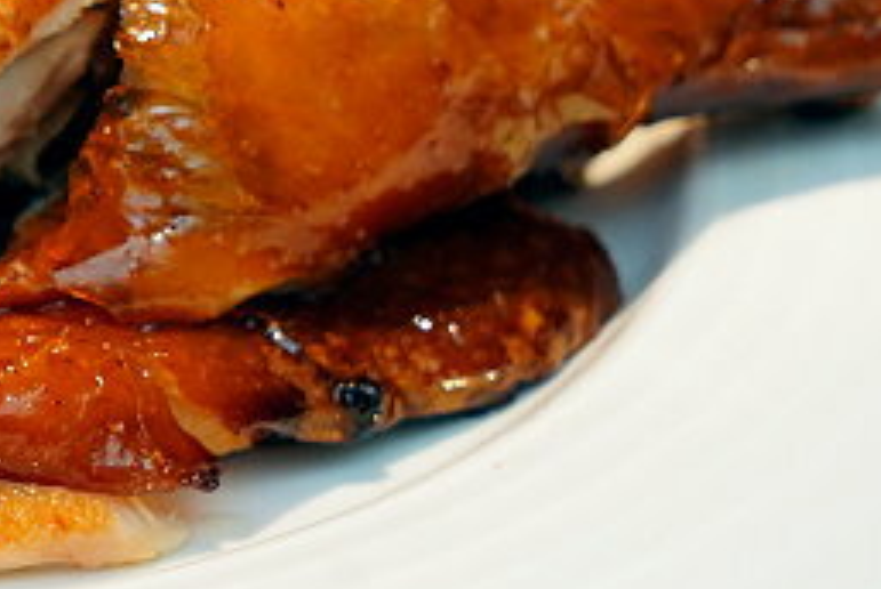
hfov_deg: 9.6
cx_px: -394
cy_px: -67
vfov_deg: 6.6
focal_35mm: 208
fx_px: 5096
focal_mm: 63
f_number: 6.3
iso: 1000
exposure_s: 1/80
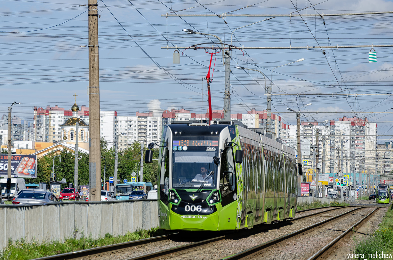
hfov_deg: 16.1
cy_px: 130
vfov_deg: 10.7
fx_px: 1389
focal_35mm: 128
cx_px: 196
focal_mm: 85
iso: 100
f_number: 5.6
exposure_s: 1/640
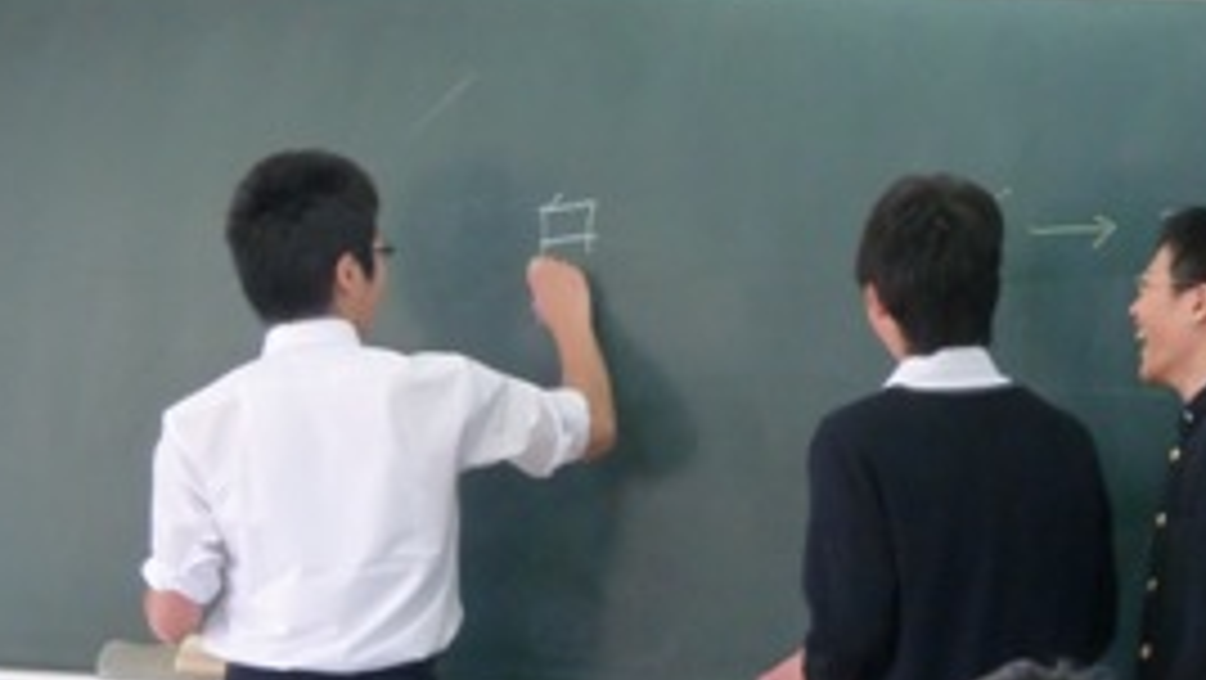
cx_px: 590
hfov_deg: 13.3
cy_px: 338
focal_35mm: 162
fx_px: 5183
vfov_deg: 7.5
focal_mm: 16
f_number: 4.8
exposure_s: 1/50
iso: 400
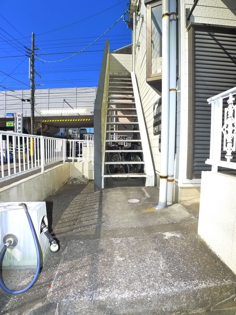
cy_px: 158
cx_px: 118
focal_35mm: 24
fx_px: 218
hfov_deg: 56.8
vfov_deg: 71.6
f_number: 4
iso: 400
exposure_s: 1/1000
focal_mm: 5.1
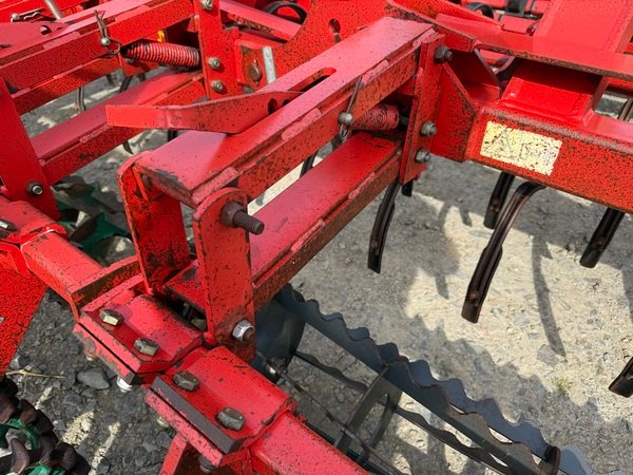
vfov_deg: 56.8
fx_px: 439
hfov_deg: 71.6
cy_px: 238
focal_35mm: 24
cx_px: 316
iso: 80
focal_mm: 6.76
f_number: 1.78
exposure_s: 1/1106
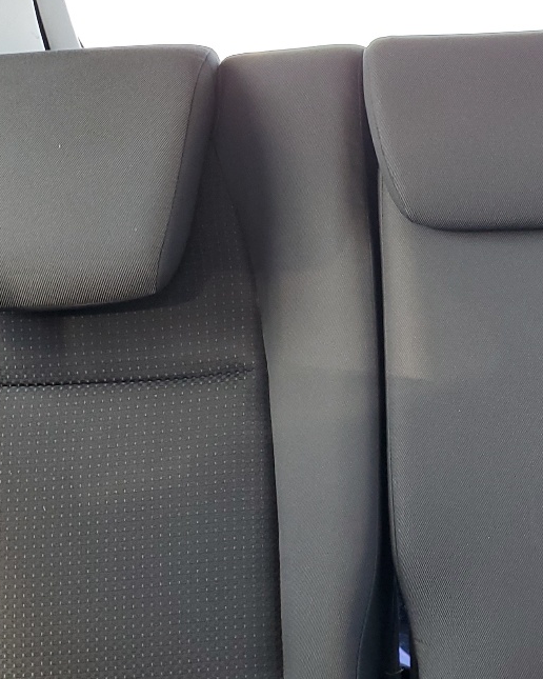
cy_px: 437
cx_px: 540
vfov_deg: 29.9
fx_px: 1266
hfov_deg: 23.2
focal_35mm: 63
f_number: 1.5
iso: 61
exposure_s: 1/60.2
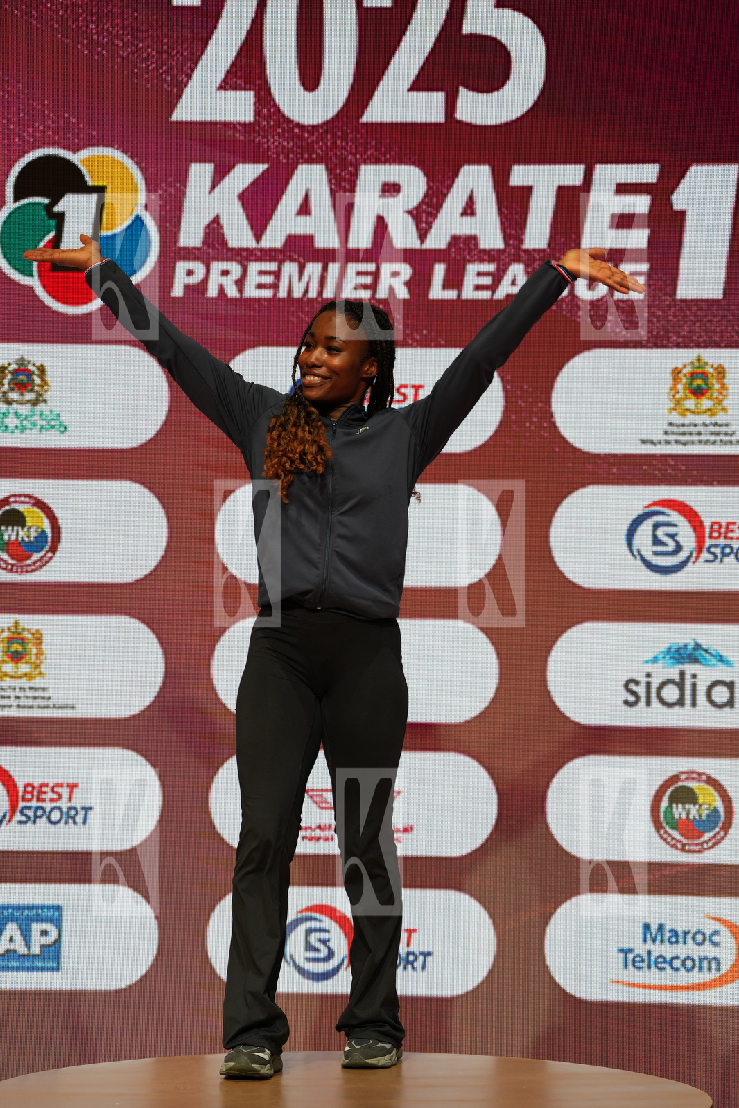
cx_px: 370
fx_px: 4128
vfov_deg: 15.3
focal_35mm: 134
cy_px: 554
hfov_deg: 10.2
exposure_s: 1/250
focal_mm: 134
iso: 200
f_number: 2.8
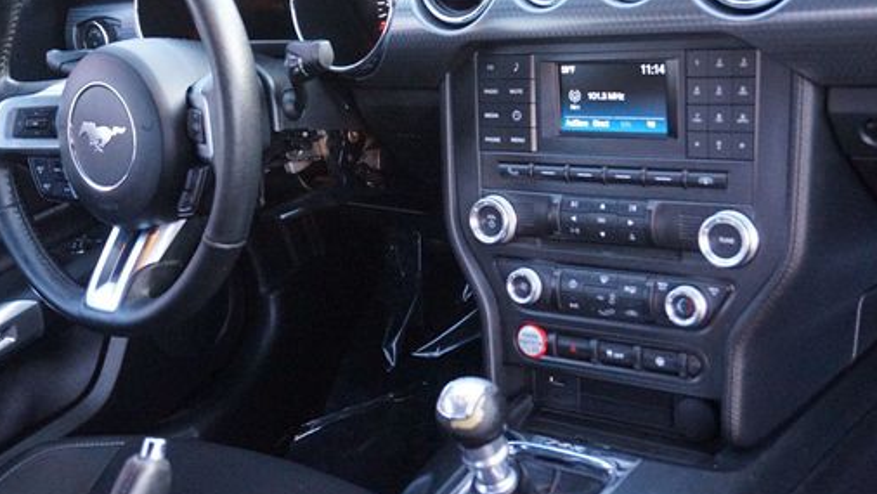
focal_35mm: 50
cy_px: 196
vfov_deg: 24.1
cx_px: 381
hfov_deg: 41.5
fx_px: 1155
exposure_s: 1/160
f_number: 4.5
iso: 3200
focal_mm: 25
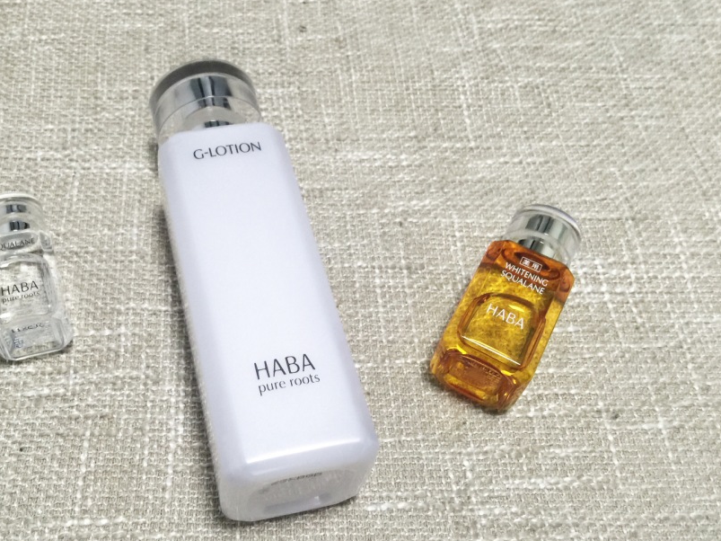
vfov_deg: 38.7
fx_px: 771
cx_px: 271
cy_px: 280
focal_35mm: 37
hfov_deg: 49.7
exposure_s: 1/15
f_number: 2.2
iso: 64
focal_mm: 4.15
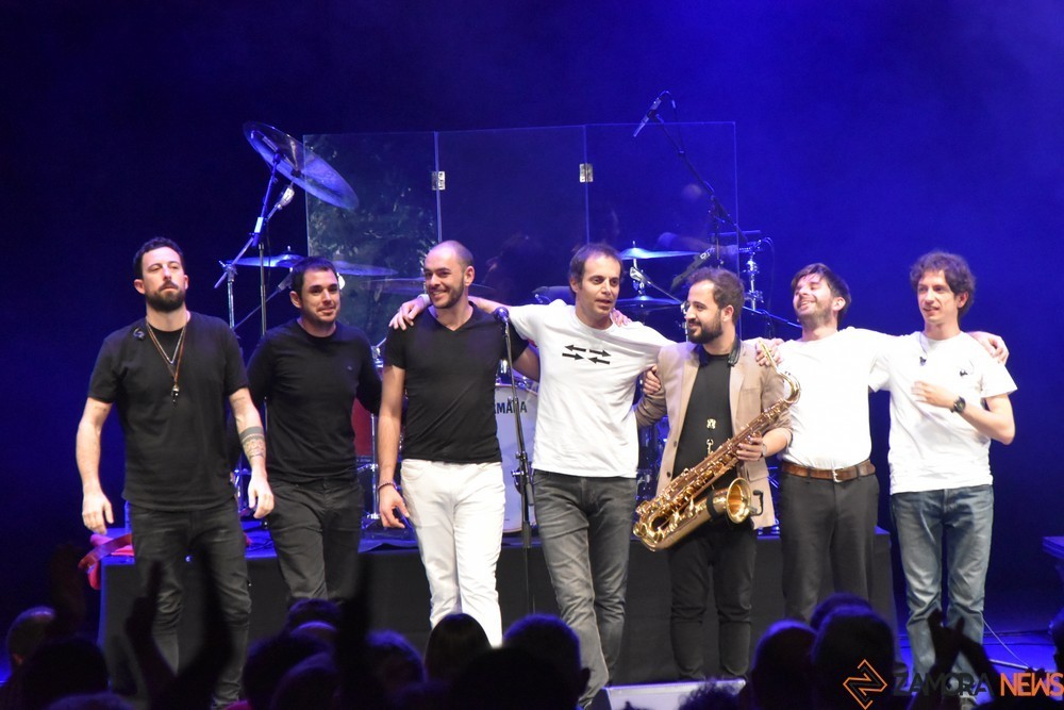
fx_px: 6651
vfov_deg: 6.1
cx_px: 532
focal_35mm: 225
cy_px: 355
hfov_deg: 9.1
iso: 6400
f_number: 6
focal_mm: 150
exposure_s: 1/125
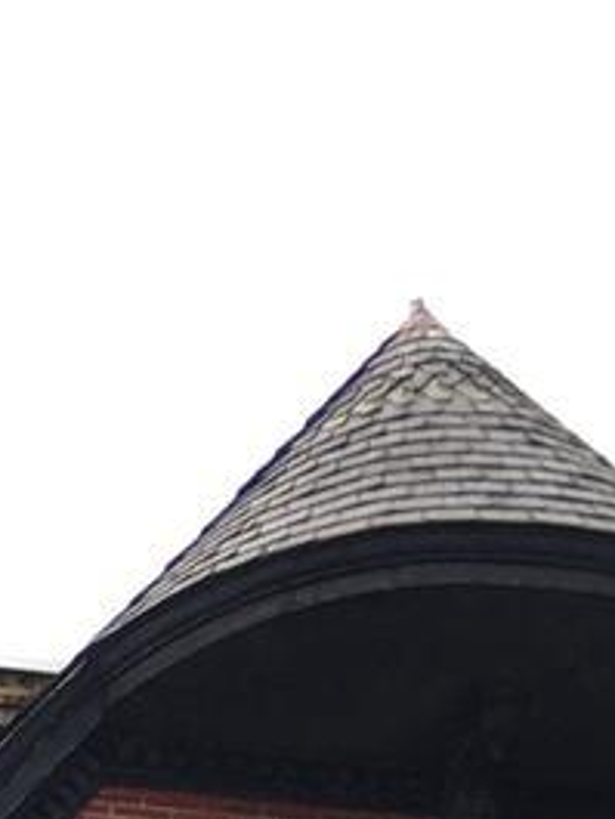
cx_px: -791
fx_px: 3976
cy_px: 2349
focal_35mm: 168
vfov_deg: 9.5
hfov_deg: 8.2
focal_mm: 4.15
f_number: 2.2
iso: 25
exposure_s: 1/60
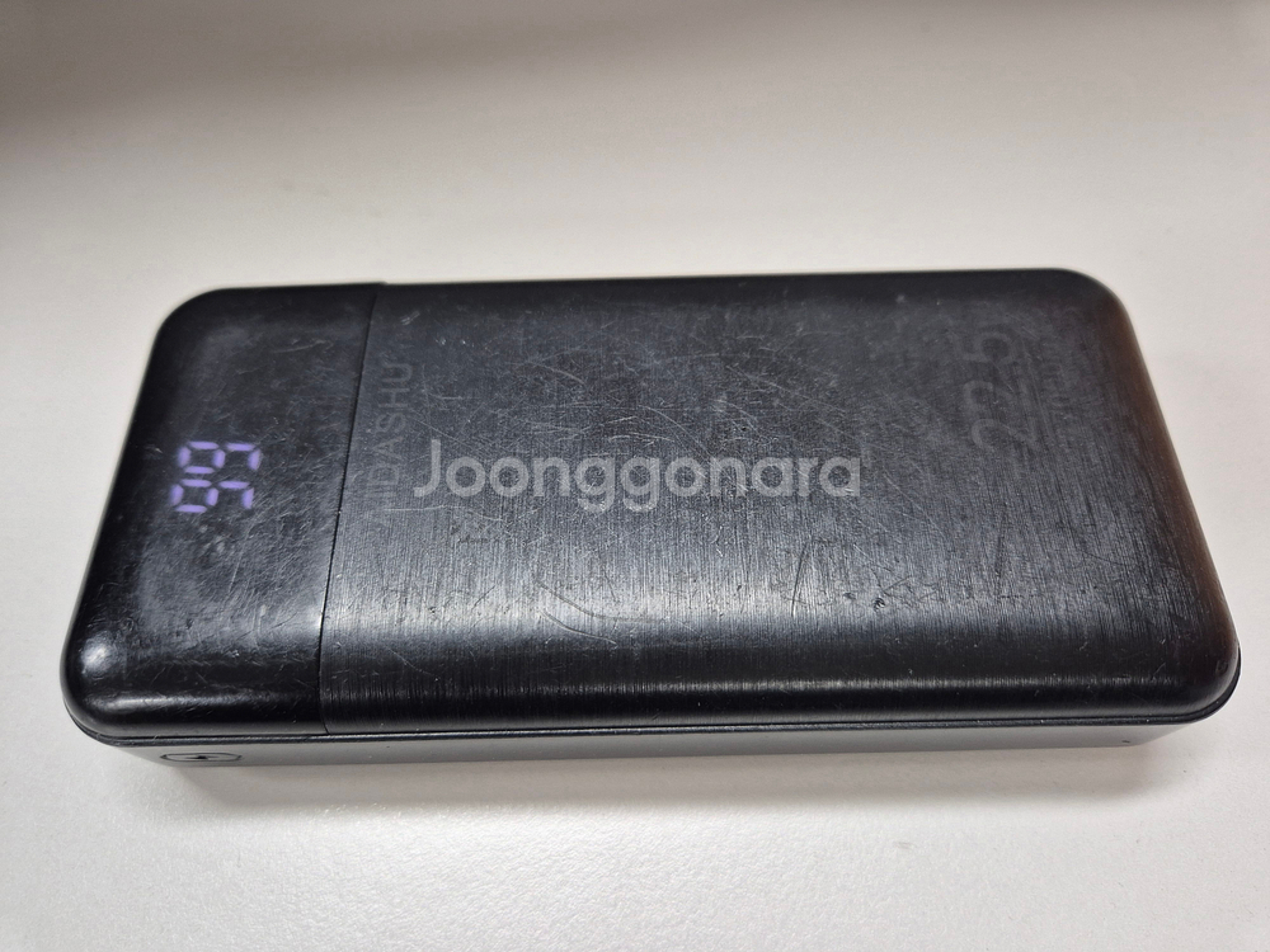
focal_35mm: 23
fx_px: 844
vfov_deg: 58.9
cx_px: 635
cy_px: 476
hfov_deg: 73.9
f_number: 1.8
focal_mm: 5.4
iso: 320
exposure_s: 1/120
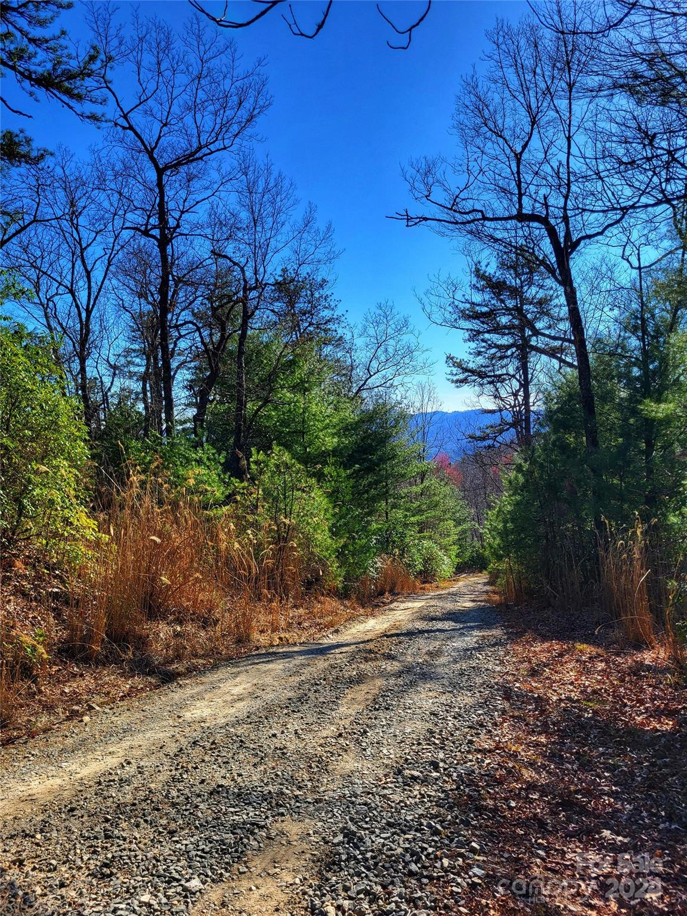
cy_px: 458
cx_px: 344
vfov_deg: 67.3
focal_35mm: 26
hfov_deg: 53.1
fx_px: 688
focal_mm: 5.4
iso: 40
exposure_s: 1/2049
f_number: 1.8
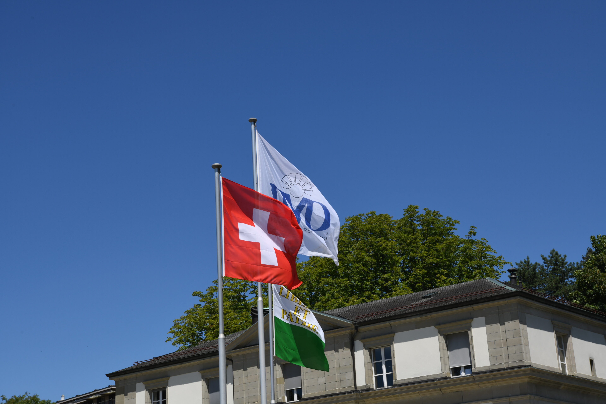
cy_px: 202
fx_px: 1178
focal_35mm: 70
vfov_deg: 19.5
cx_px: 303
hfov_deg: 28.8
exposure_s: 1/250
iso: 160
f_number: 16
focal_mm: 70
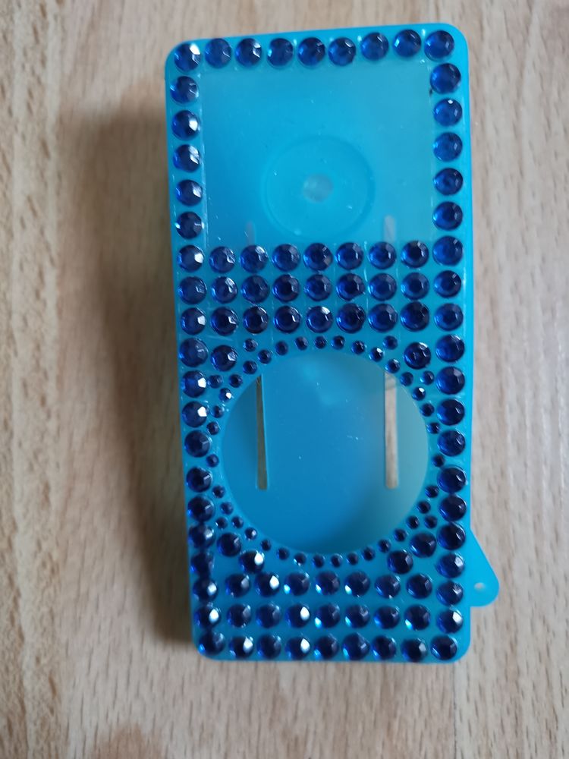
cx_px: 284
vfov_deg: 65.3
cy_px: 380
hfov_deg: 51.4
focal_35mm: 27
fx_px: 592
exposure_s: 1/33.3
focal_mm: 5.58
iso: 400
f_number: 1.8
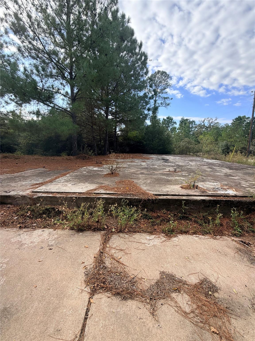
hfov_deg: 85.7
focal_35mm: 14
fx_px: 138
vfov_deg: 102.1
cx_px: 128
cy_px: 170
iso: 40
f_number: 2.2
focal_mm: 2.22
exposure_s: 1/590
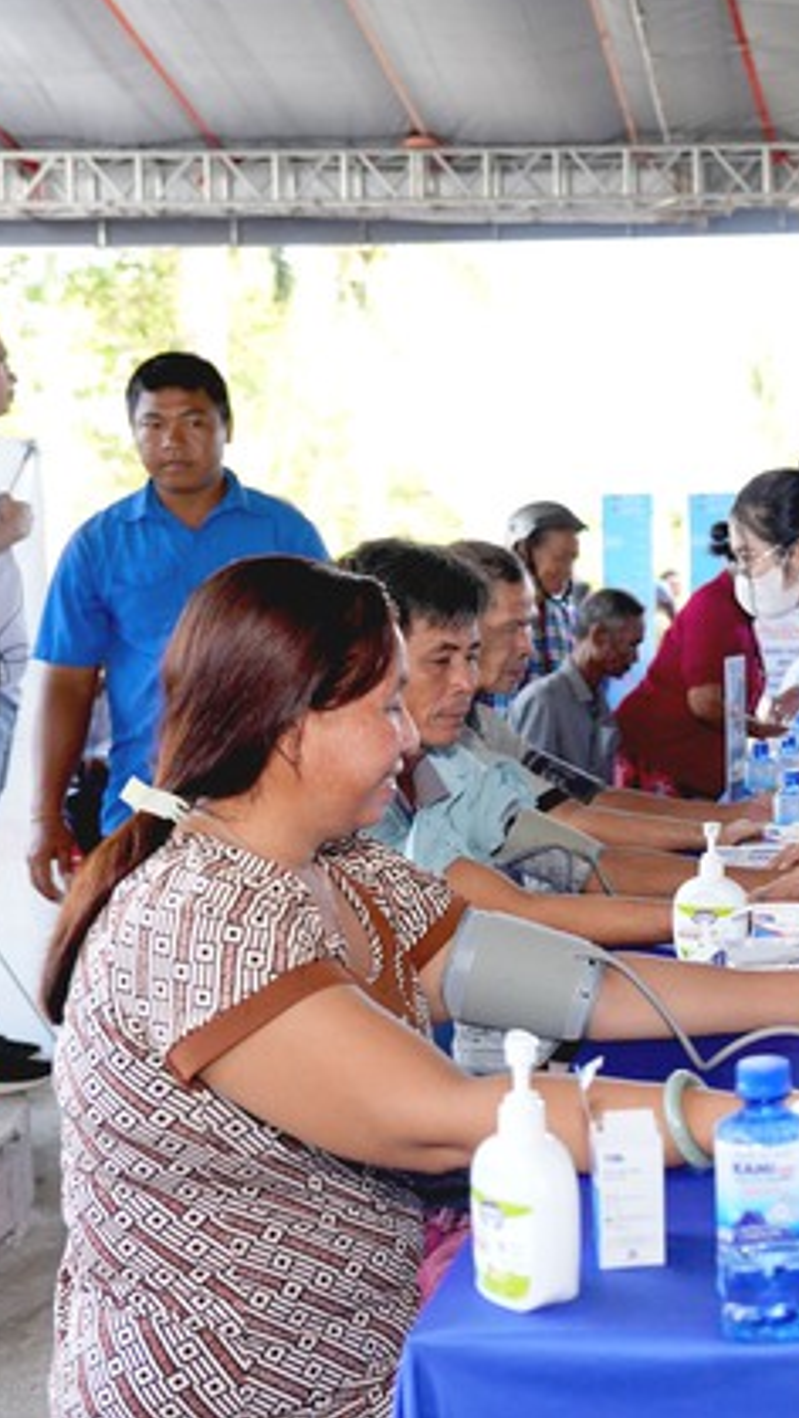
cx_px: 897
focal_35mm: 48
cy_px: 699
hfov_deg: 23.3
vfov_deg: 42.9
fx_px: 1806
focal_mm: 30
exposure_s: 1/200
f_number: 4
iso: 800
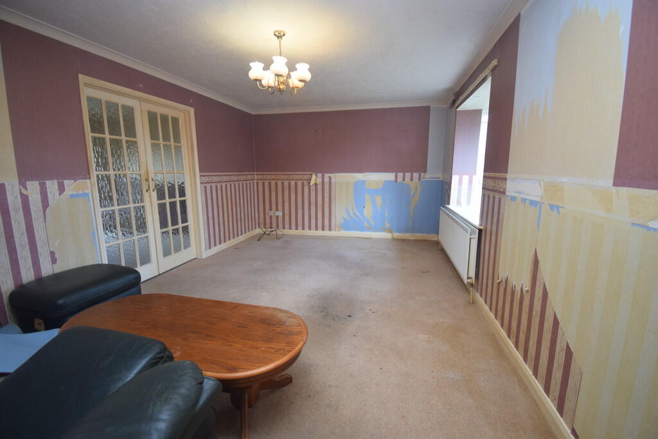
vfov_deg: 77.3
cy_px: 220
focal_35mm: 15
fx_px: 274
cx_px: 329
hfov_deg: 100.4
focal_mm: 10
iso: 400
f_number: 4.5
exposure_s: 1/60
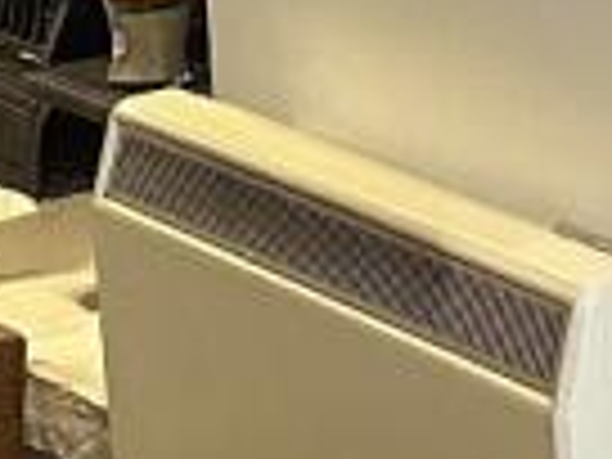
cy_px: -558
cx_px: 2232
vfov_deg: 7.7
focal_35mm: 181
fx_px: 3200
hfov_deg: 8.0
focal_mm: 6.86
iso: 250
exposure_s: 1/50
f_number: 1.78
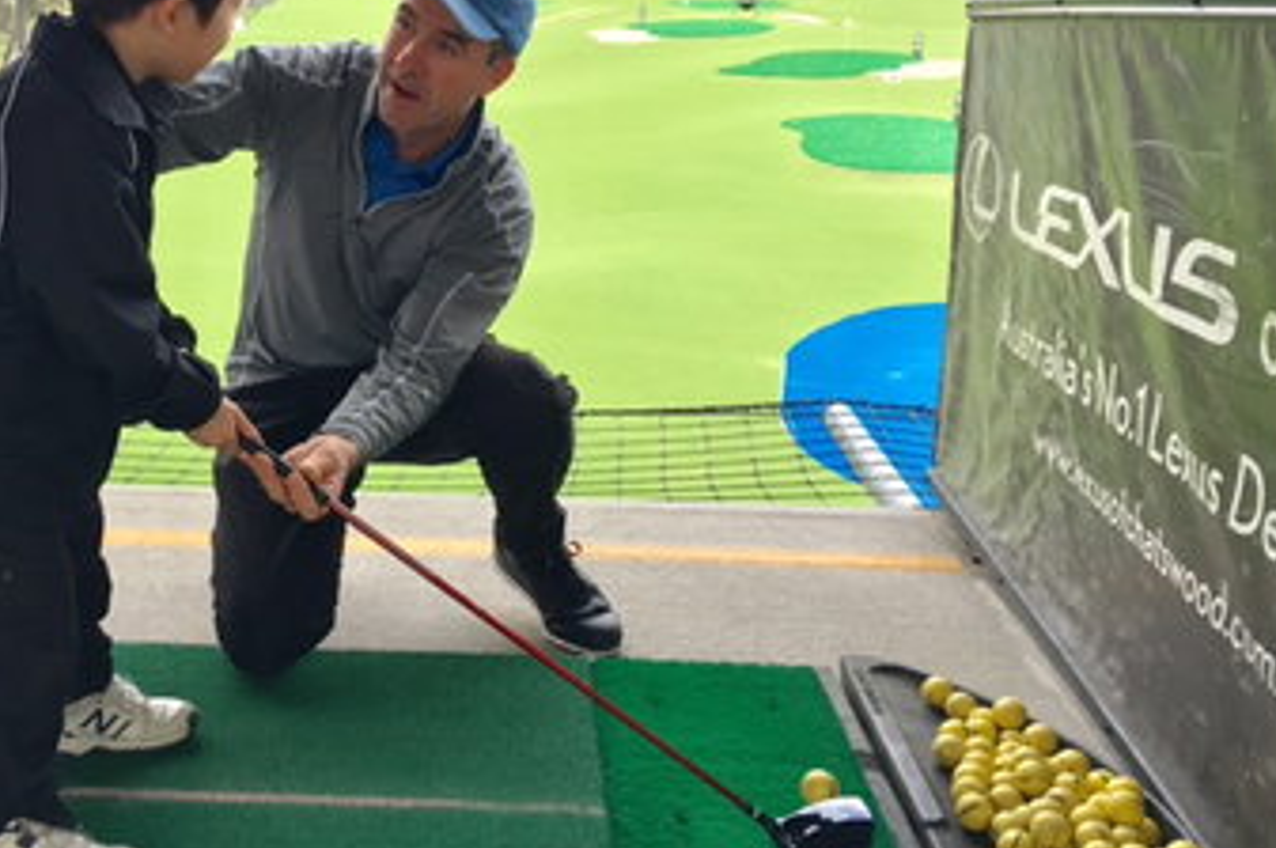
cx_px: 416
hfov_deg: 44.7
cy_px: 348
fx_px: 1523
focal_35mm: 43
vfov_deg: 31.1
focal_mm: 4.15
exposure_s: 1/100
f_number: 2.2
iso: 32
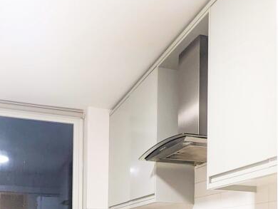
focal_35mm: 42
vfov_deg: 30.1
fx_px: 338
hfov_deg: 44.4
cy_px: 240
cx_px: 103
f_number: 2.2
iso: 261
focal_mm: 2.22
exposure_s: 1/25
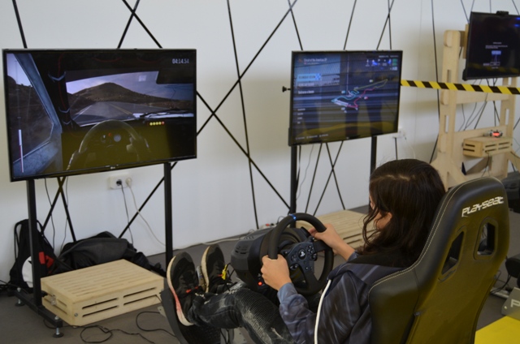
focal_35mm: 45
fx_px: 649
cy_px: 172
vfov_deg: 29.7
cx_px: 260
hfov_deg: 43.7
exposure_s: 1/60
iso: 450
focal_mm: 30
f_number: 4.2
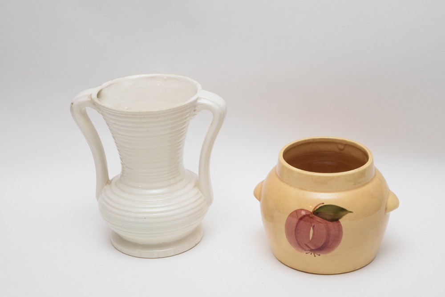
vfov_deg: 16.6
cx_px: 222
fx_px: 1020
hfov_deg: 24.6
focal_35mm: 82
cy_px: 148
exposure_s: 1/60
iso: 1250
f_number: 5.6
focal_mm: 55
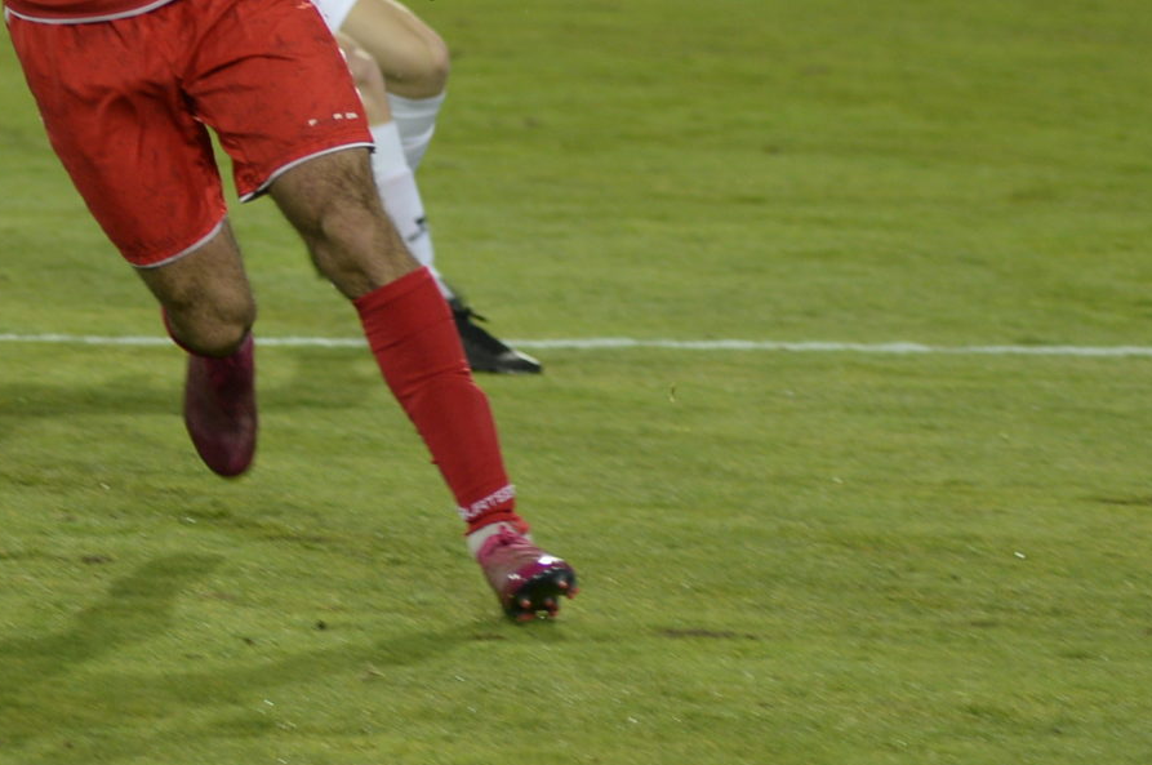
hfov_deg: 5.3
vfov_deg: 3.5
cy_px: -17
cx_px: 43
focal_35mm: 387
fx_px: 12368
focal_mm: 135
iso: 1100
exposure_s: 1/250
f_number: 4.2
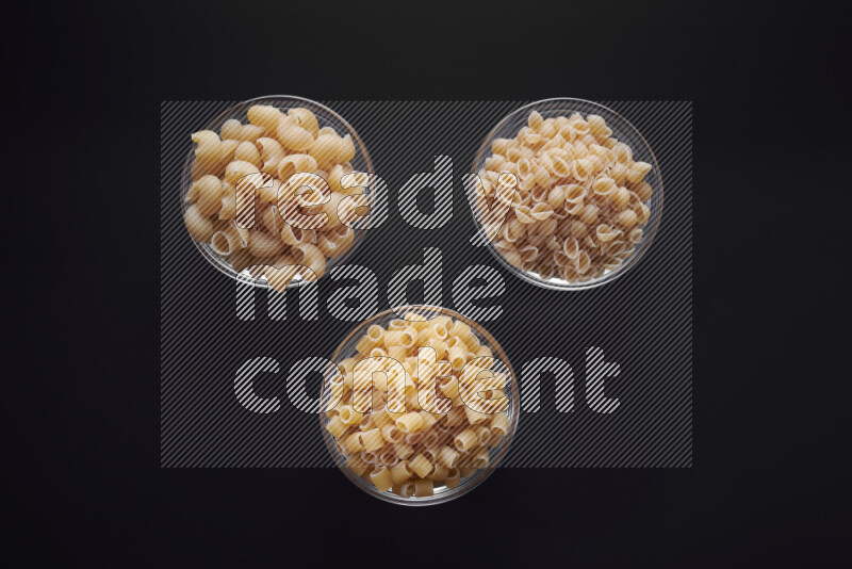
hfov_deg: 39.6
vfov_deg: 27.0
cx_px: 426
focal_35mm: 50
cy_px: 284
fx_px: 1184
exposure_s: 1/100
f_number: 8
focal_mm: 50
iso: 100
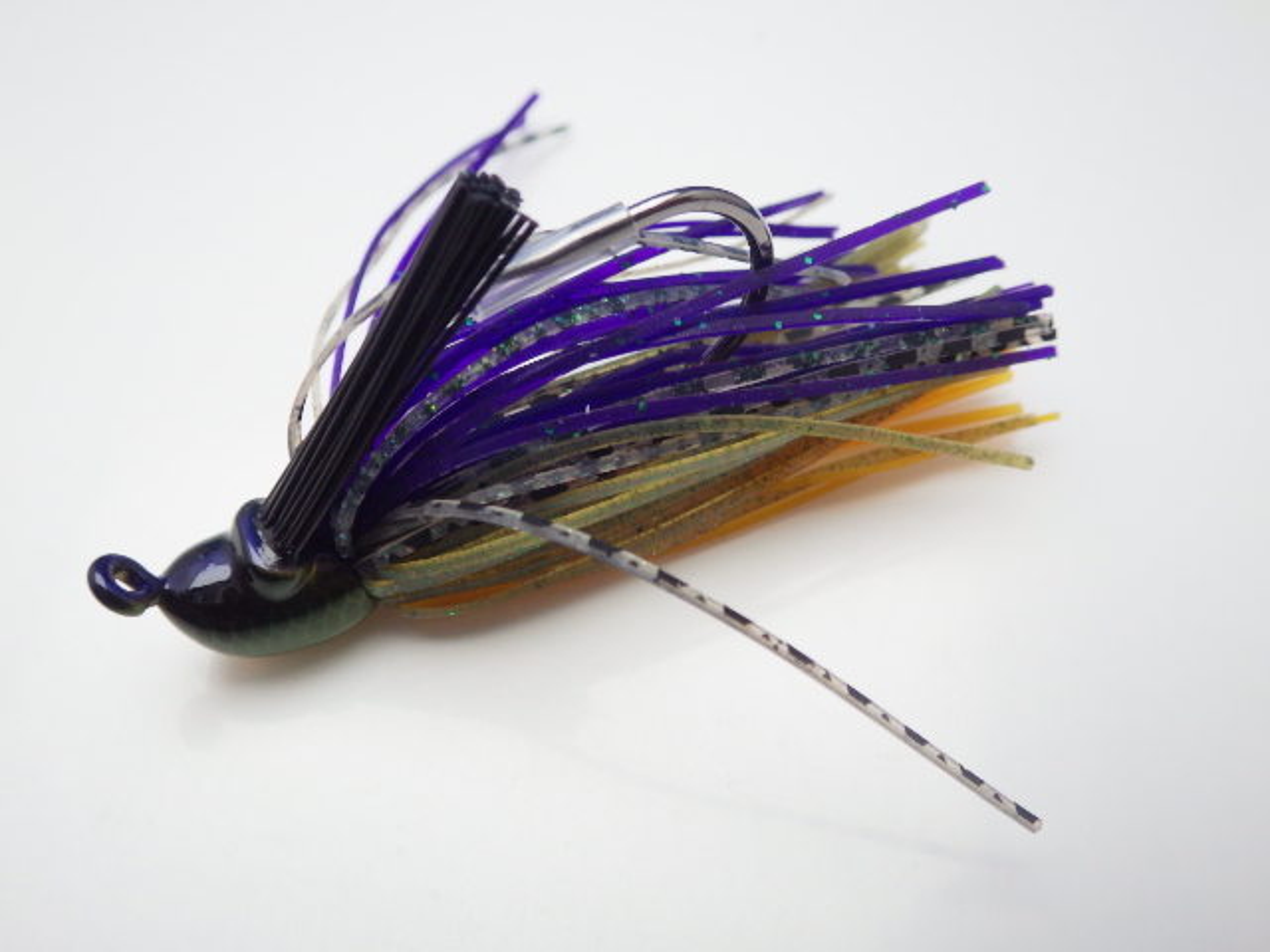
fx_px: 1137
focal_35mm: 31
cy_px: 476
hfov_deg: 58.4
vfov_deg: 45.4
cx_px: 635
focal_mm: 5.5
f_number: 3.1
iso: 320
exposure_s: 1/45
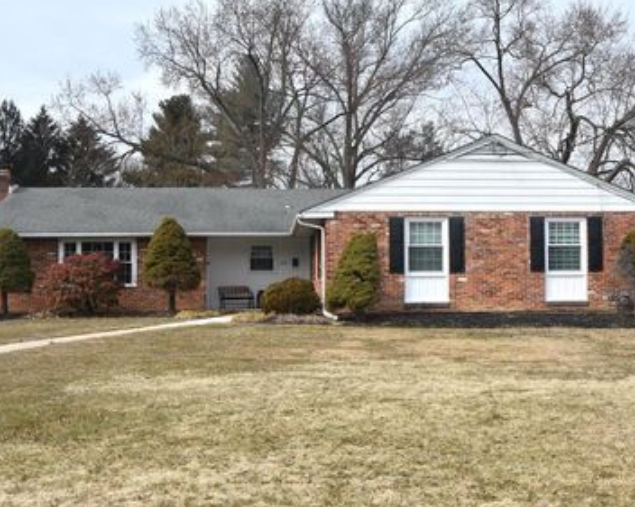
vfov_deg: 31.4
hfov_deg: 38.7
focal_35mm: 48
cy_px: 263
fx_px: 901
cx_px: 373
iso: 220
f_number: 8
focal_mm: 24
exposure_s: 1/500
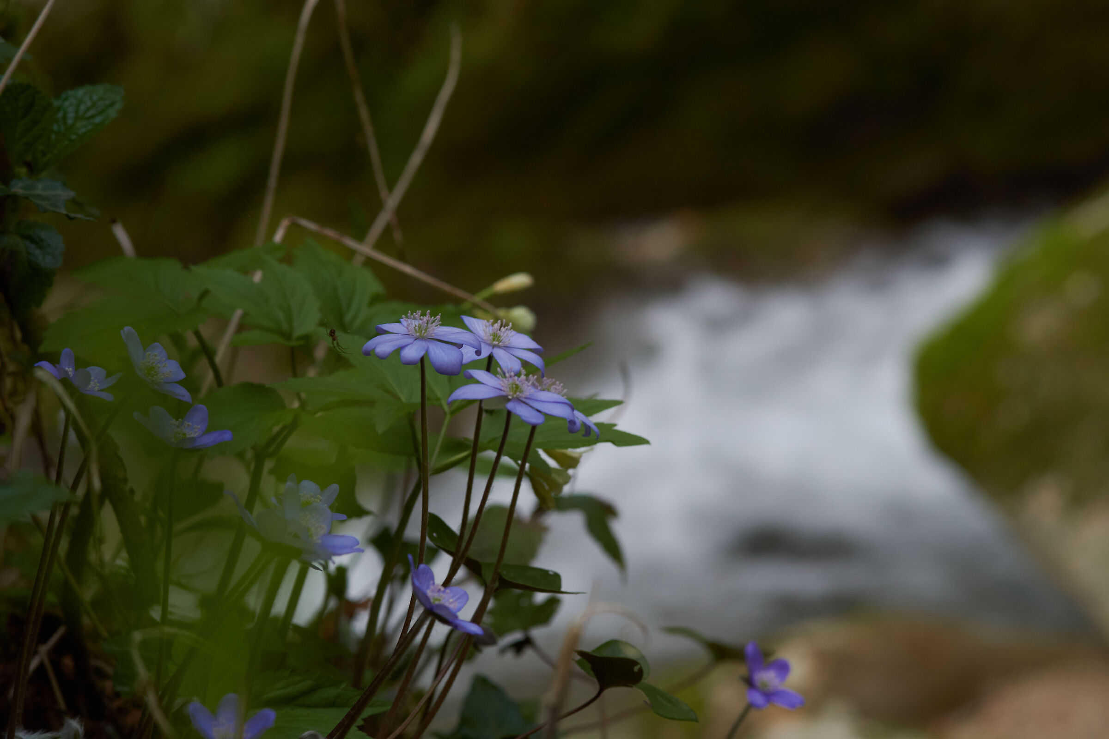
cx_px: 554
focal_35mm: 157
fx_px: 4836
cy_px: 370
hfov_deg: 13.1
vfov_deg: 8.7
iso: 640
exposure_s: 1/125
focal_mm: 105
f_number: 7.1
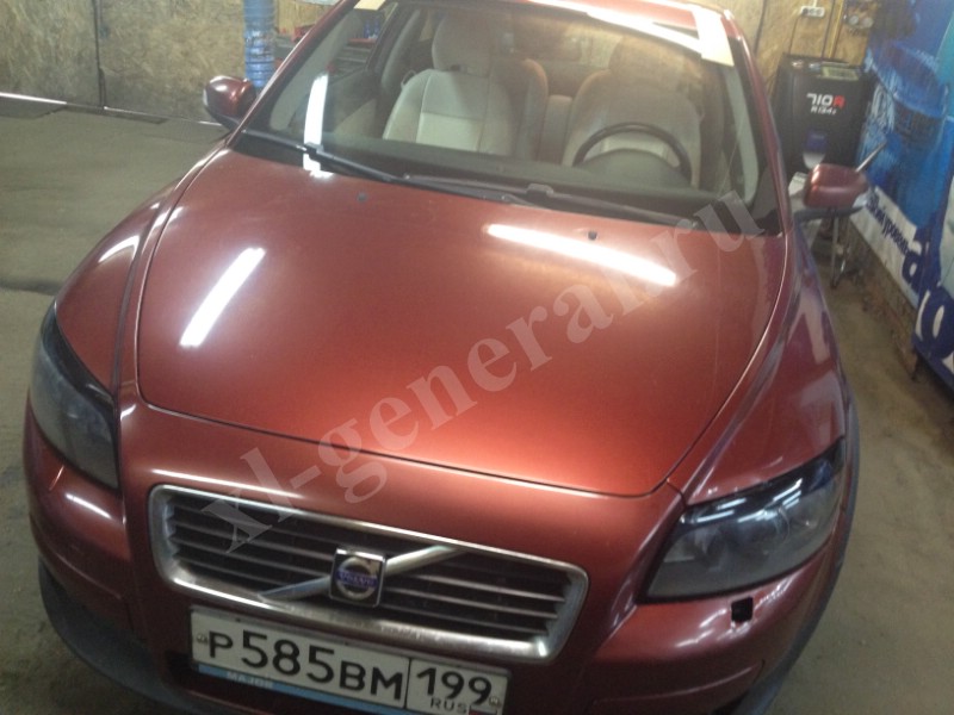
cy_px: 358
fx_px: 965
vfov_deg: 40.7
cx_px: 477
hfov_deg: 52.6
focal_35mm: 35
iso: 250
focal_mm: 4.28
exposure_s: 1/20
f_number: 2.4
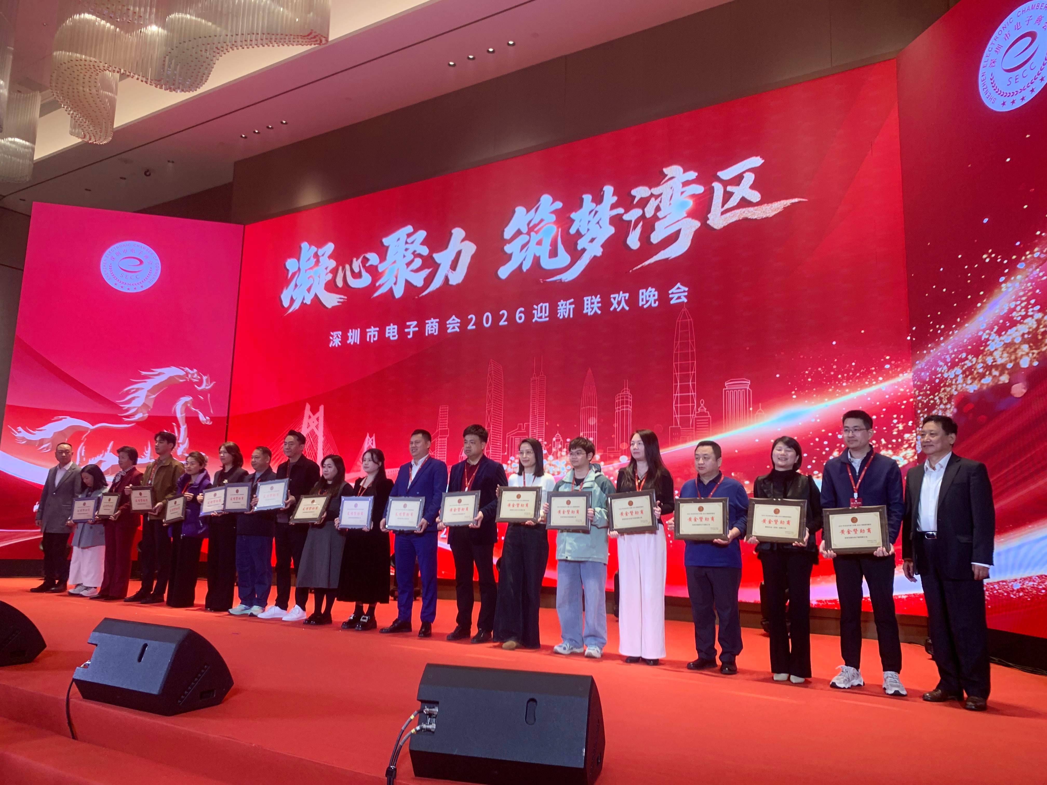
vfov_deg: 53.1
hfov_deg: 67.3
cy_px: 392
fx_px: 786
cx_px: 524
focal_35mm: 26
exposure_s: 1/118
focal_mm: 4.25
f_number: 1.8
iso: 100
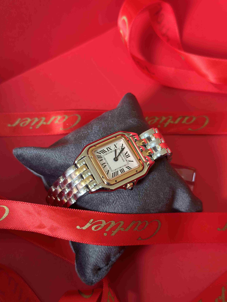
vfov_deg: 39.7
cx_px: 114
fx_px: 420
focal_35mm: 48
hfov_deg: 30.3
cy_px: 151
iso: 160
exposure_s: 1/60
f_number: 1.78
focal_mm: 6.86
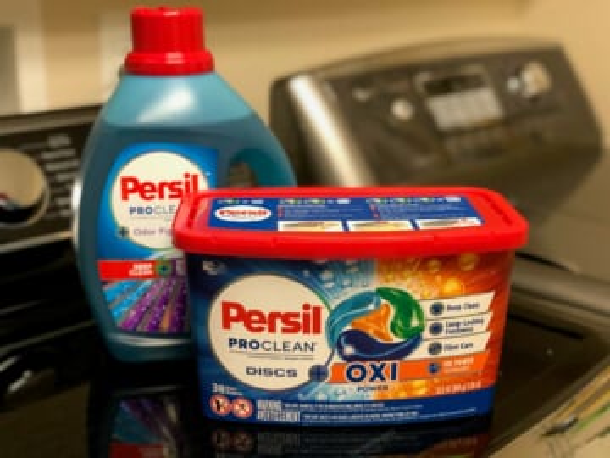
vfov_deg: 28.0
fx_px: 916
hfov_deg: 36.8
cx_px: 305
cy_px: 229
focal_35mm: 52
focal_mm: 6
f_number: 2.4
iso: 160
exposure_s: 1/30
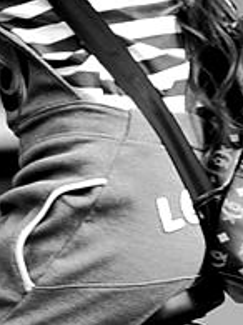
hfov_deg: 1.3
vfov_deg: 1.8
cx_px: 102
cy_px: 167
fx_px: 10523
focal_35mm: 1123
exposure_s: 1/320
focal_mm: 190
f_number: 2.8
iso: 100
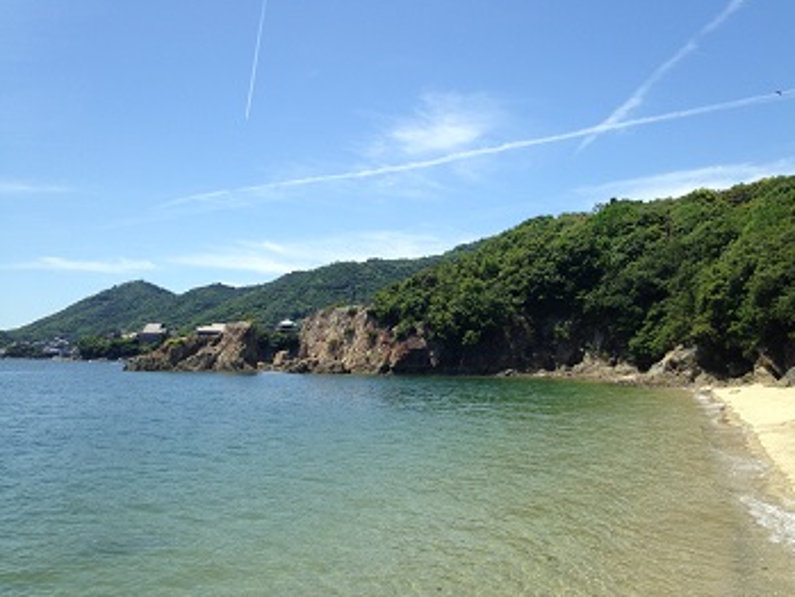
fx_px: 781
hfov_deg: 53.9
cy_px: 296
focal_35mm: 34
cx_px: 405
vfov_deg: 41.8
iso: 50
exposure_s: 1/1466
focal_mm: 4.12
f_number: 2.4
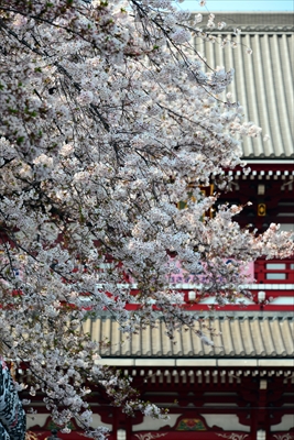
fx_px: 2203
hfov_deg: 7.6
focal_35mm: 180
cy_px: 220
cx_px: 147
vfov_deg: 11.4
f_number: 8
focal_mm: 180
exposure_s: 1/250
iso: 200
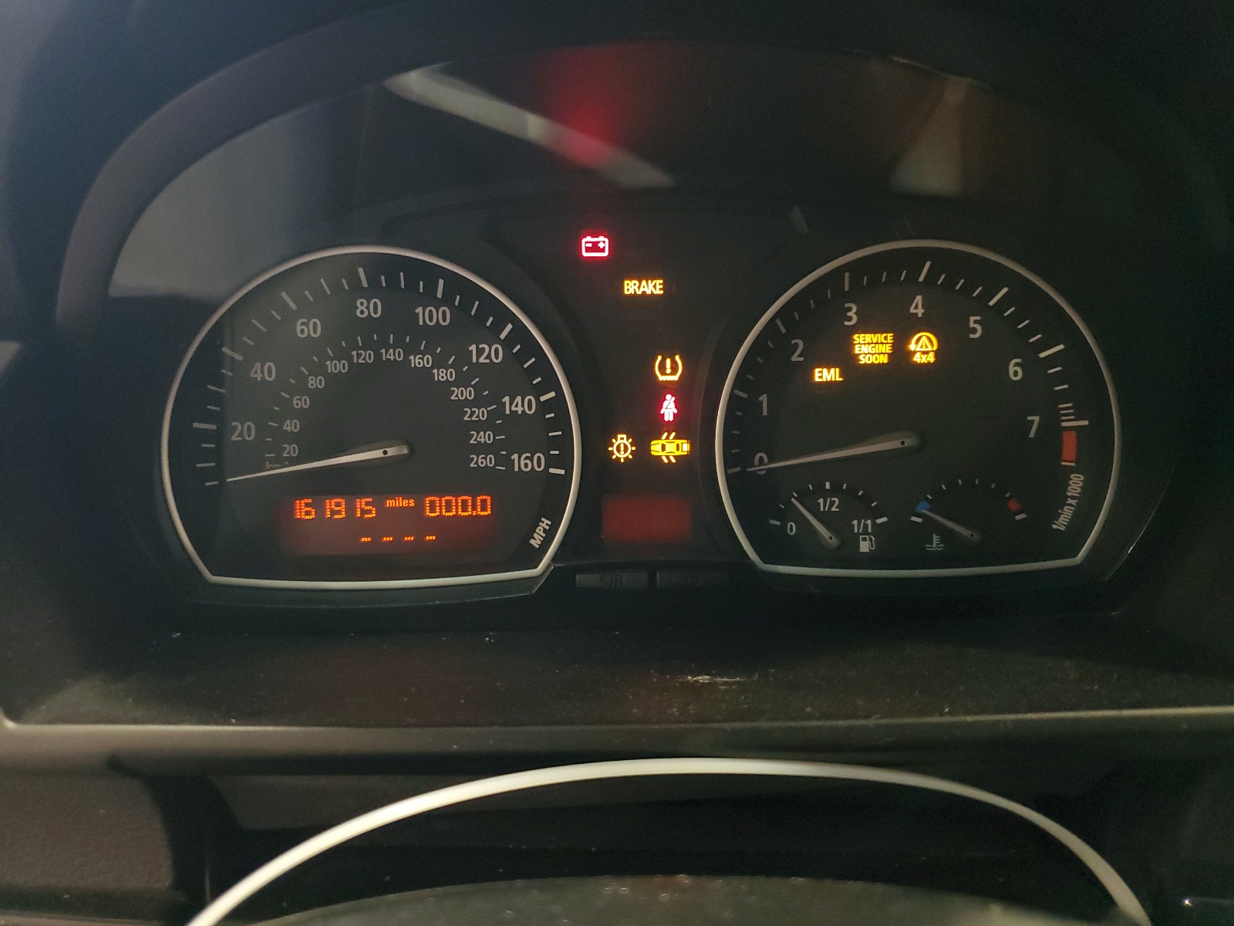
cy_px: 463
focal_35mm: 26
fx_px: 927
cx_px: 617
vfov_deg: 53.1
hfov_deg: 67.3
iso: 316
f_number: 1.5
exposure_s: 1/40
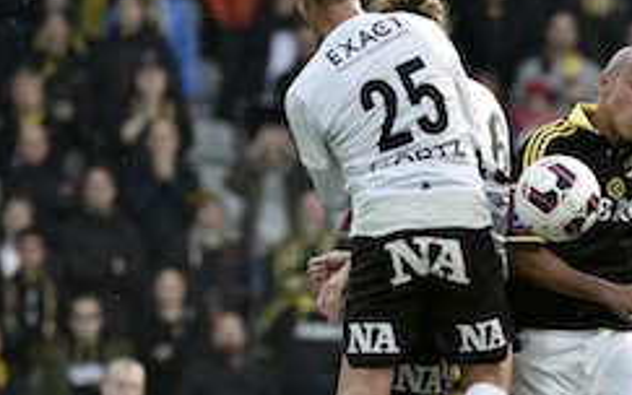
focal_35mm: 679
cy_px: 286
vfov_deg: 1.9
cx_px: 518
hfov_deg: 3.1
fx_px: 11698
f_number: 5.6
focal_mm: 360
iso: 1000
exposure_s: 1/1250
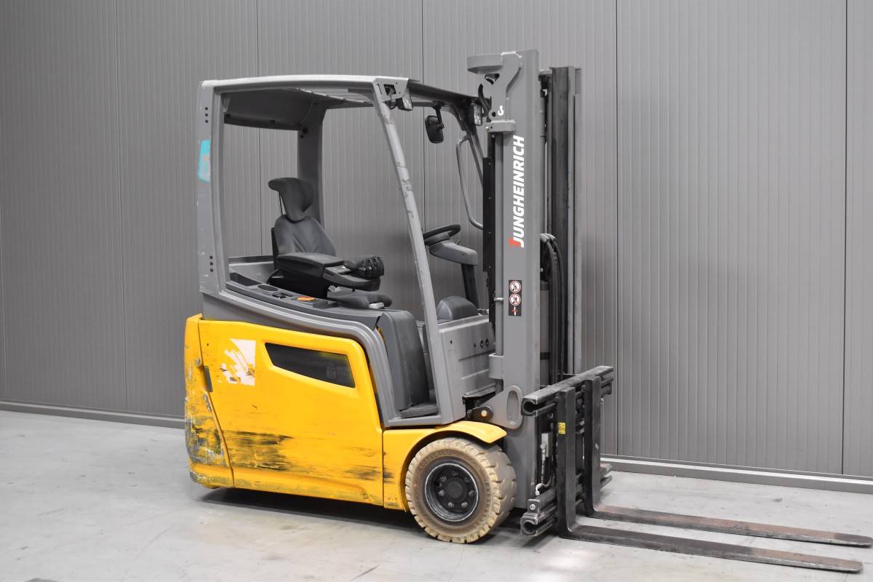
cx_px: 436
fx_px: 1055
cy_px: 291
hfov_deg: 45.0
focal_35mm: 44
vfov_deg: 30.8
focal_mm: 29
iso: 1600
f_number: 5
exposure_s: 1/40
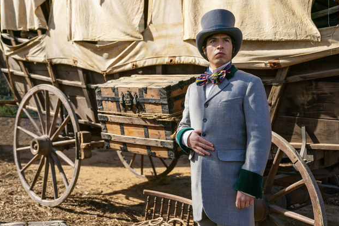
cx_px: 170
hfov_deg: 46.4
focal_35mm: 42
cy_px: 112
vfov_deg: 31.9
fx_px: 396
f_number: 2.8
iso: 400
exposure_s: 1/6400
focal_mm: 41
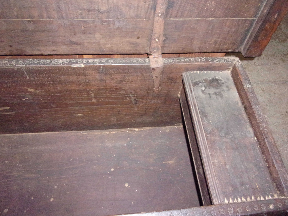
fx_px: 233
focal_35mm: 28
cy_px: 108
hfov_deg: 63.4
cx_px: 144
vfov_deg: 49.7
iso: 800
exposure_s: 1/34
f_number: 3.9
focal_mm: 5.1
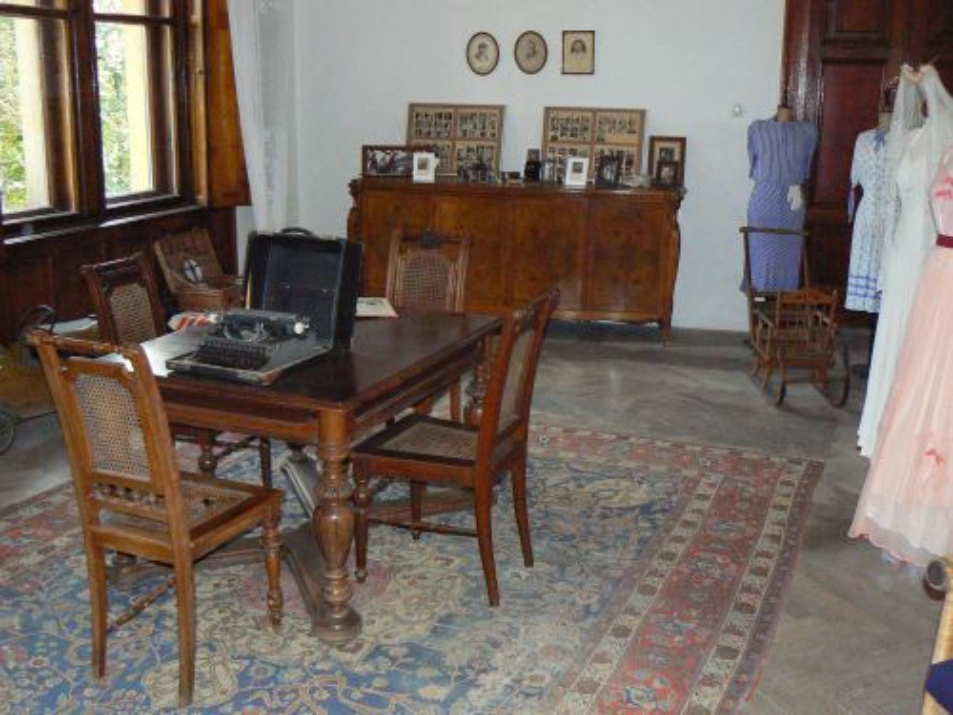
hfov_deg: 51.4
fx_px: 991
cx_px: 476
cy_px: 358
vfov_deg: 39.7
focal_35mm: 36
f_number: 2.8
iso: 400
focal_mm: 6
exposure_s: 1/125
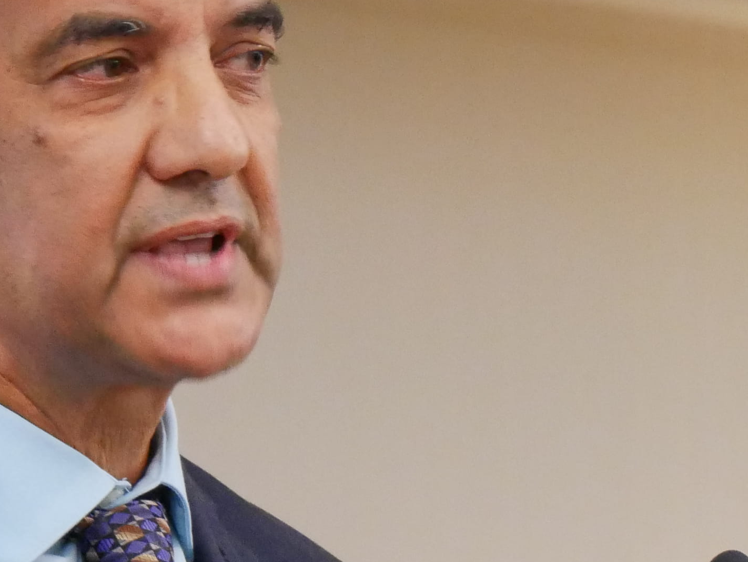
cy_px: 635
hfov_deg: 2.8
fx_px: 15220
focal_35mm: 704
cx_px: 504
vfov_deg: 2.1
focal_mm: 109
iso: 3200
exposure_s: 1/50
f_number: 5.6
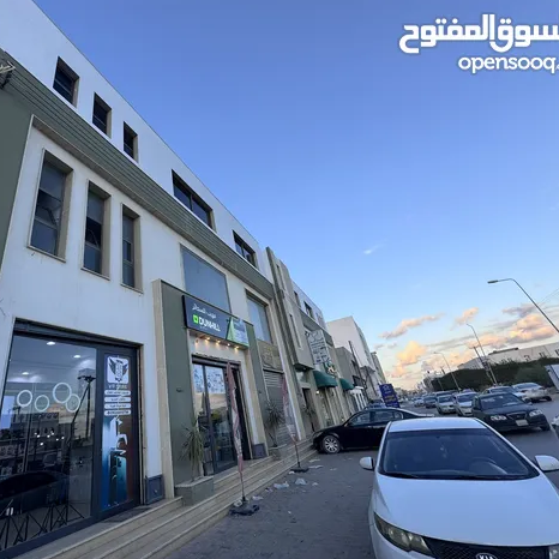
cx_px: 220
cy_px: 274
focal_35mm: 17
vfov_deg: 84.0
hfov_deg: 82.8
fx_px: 311
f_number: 2.2
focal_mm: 2.22
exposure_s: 1/373
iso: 40
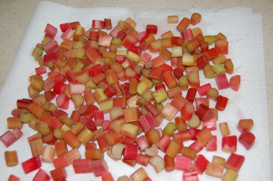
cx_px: 136
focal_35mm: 42
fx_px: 318
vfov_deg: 31.8
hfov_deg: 46.5
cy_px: 90
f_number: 4.2
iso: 400
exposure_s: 1/60
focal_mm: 28
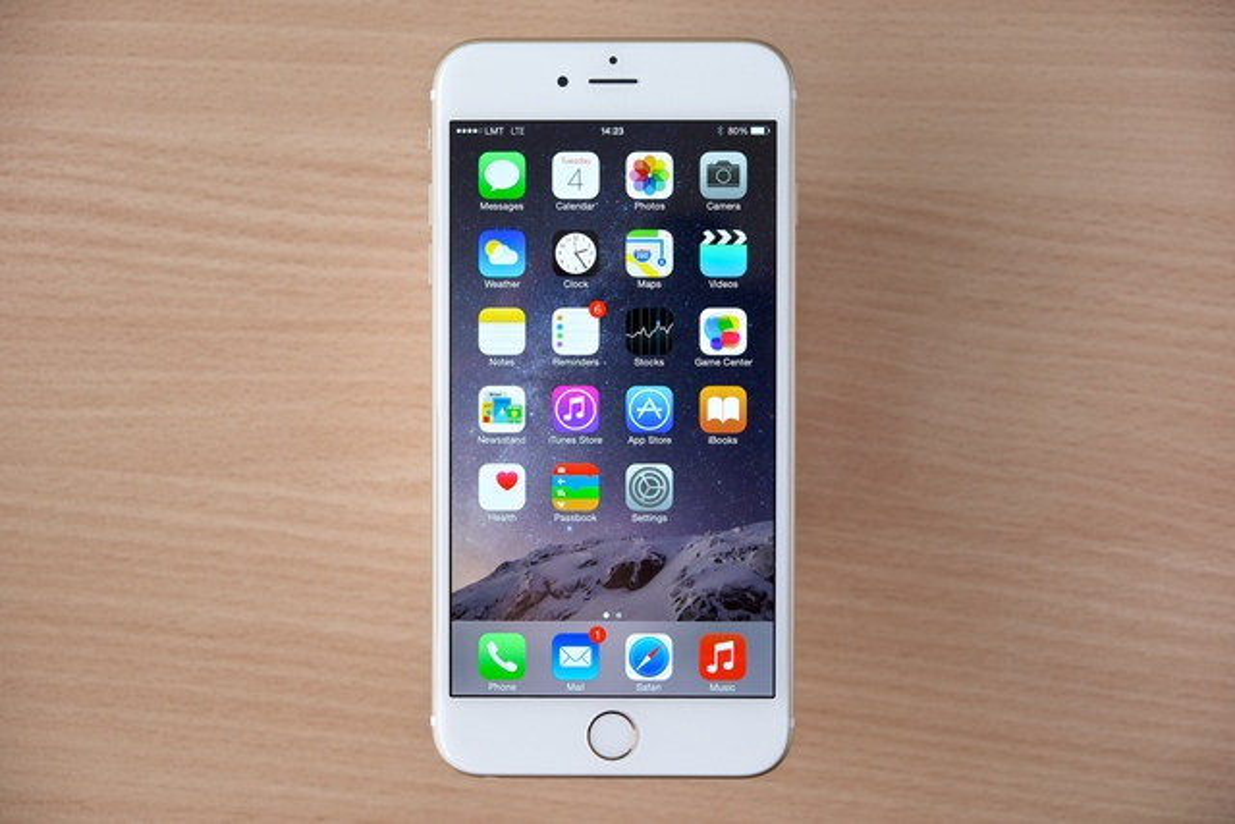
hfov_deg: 31.4
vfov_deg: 21.3
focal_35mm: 64
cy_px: 412
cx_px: 618
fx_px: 2196
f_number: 4
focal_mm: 42.5
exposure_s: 1/180
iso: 640
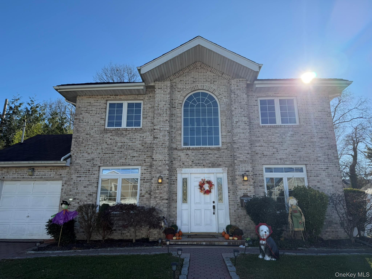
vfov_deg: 56.8
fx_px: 258
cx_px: 186
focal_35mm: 24
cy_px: 140
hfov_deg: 71.6
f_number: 1.78
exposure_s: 1/3279
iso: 80
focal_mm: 6.76
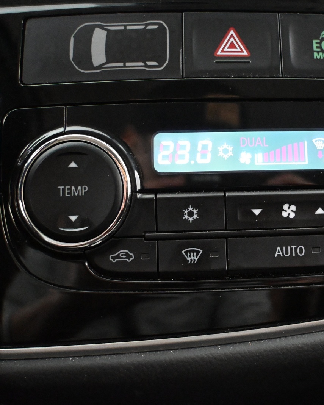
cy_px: 202
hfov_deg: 23.2
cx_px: 252
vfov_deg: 29.1
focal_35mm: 65
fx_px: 780
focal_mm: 30.5
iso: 9000
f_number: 4.8
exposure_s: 1/60
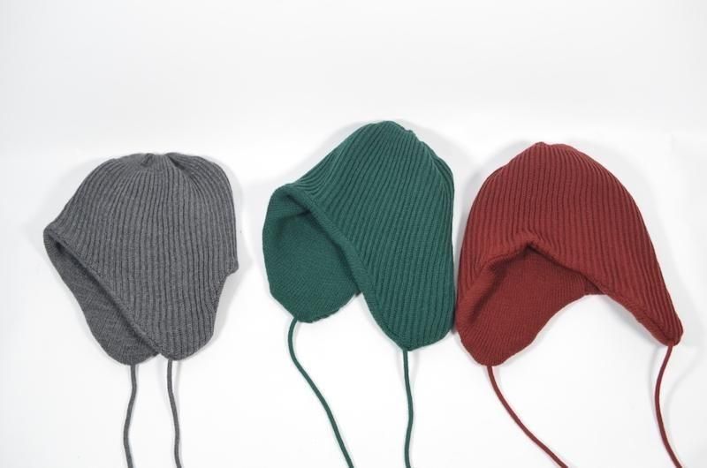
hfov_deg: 33.5
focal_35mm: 60
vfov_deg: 22.5
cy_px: 234
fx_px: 1176
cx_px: 354
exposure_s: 1/100
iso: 800
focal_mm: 40
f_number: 5
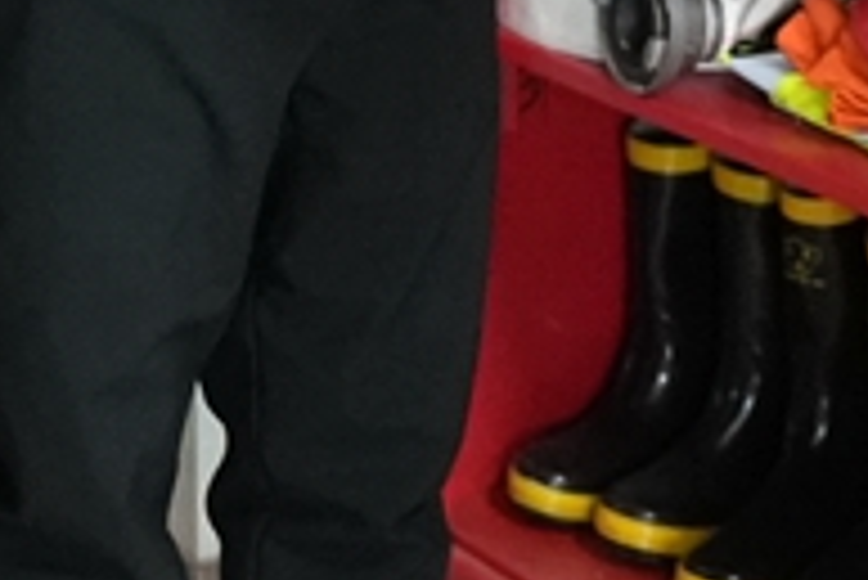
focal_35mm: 134
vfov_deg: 9.3
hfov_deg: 15.0
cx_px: -40
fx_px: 3233
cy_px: -744
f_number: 4
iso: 8000
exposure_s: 1/160
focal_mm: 24
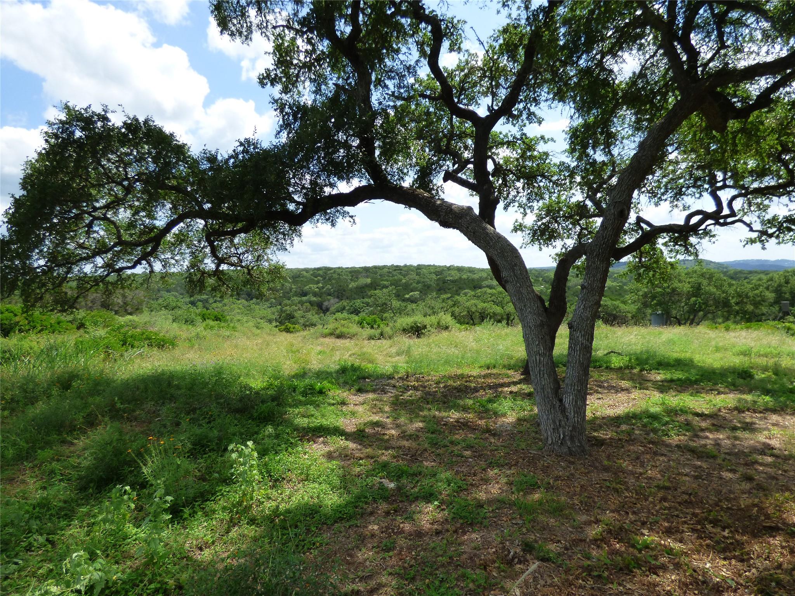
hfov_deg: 81.7
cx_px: 398
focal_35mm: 20
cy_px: 298
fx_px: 459
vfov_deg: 66.0
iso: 160
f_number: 2.8
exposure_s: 1/1300
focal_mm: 3.58
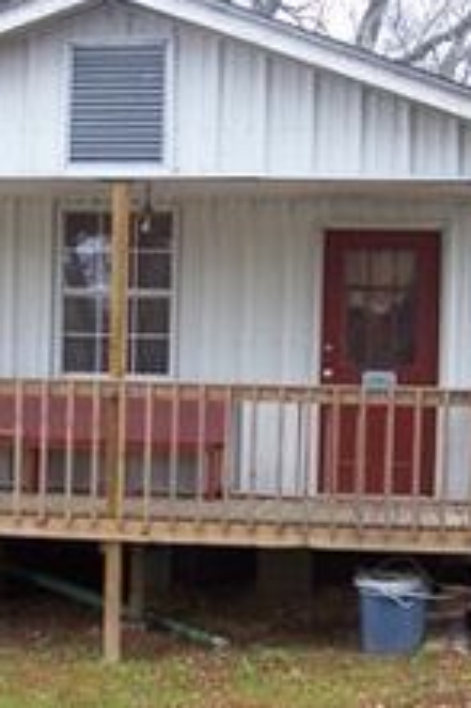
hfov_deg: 17.7
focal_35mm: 77
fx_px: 1513
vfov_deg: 26.3
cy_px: 380
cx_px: 178
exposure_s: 1/90
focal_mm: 6.3
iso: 80
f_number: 2.8
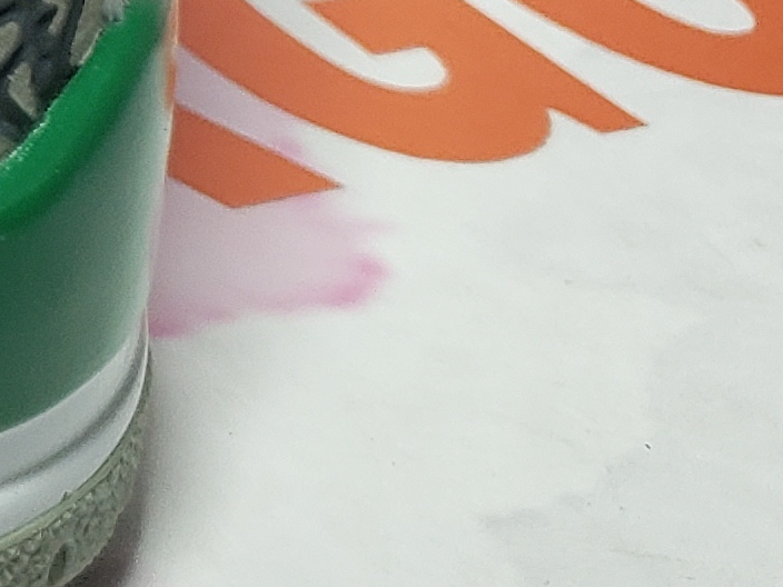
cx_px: -1154
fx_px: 3370
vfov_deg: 9.3
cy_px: -616
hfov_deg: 11.0
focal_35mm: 149
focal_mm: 4.3
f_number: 1.5
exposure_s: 1/298
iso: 50
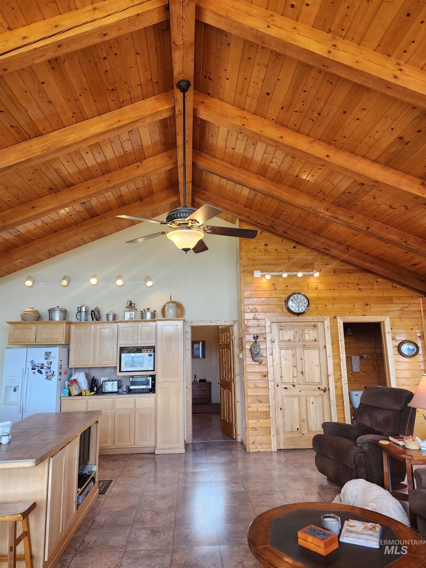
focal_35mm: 23
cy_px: 284
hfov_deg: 58.9
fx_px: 377
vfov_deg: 73.9
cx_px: 213
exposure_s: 1/120
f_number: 1.8
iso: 125
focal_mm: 6.4
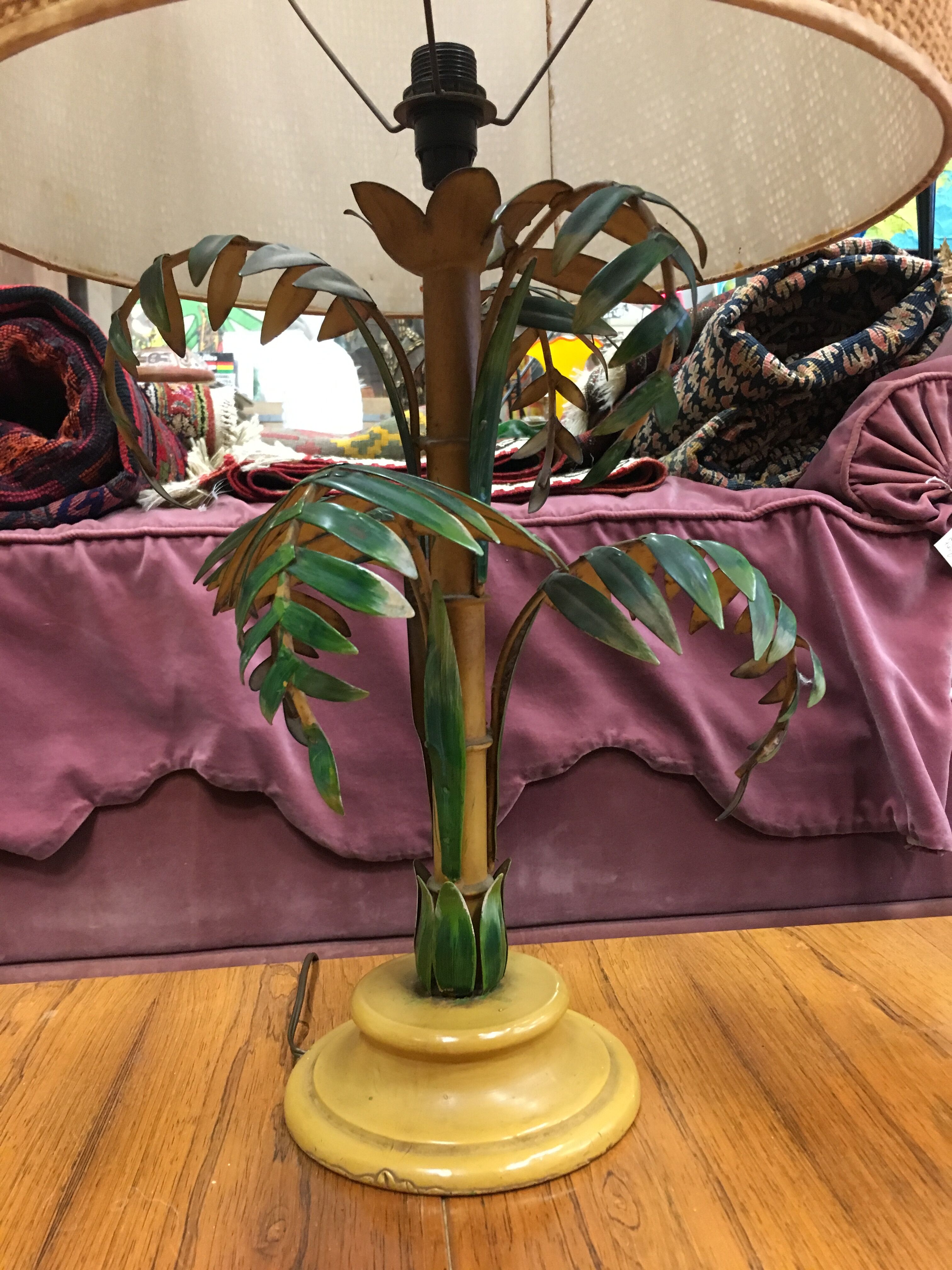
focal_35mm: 29
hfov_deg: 48.2
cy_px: 635
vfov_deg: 61.7
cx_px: 476
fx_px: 1063
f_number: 2.2
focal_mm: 4.15
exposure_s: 1/17
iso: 200
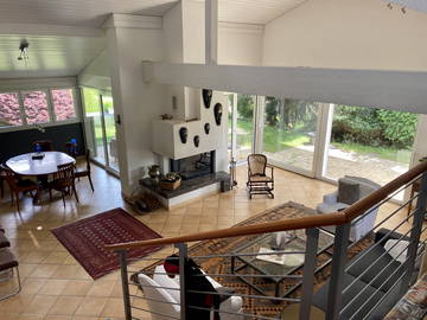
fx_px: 321
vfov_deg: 53.1
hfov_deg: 67.3
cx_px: 214
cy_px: 160
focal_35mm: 26
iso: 80
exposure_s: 1/121
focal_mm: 4.25
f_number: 1.8
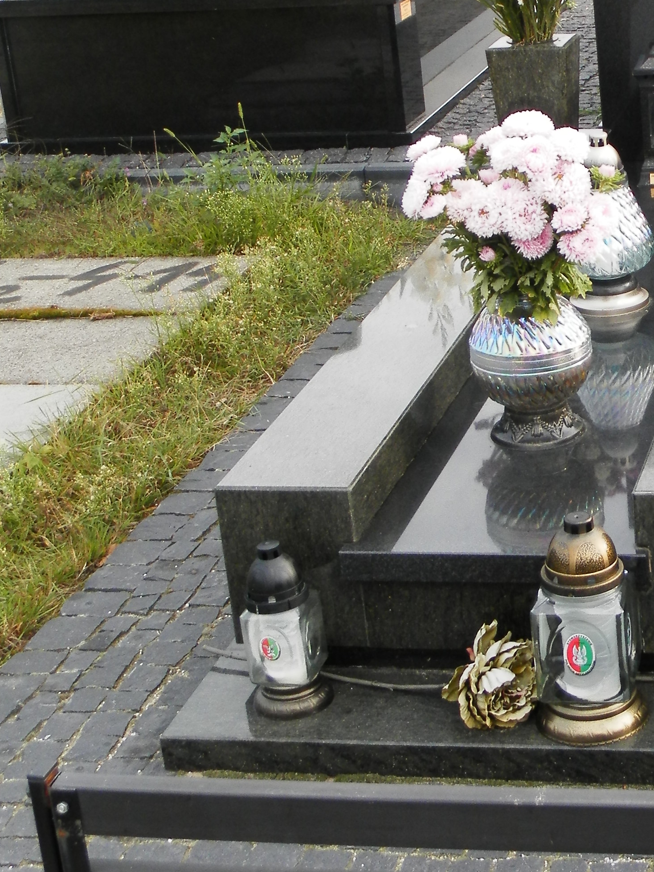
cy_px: 313
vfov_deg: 26.6
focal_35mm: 73
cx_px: 699
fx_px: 1839
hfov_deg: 19.4
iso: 80
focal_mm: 5.5
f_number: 3.2
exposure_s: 1/125
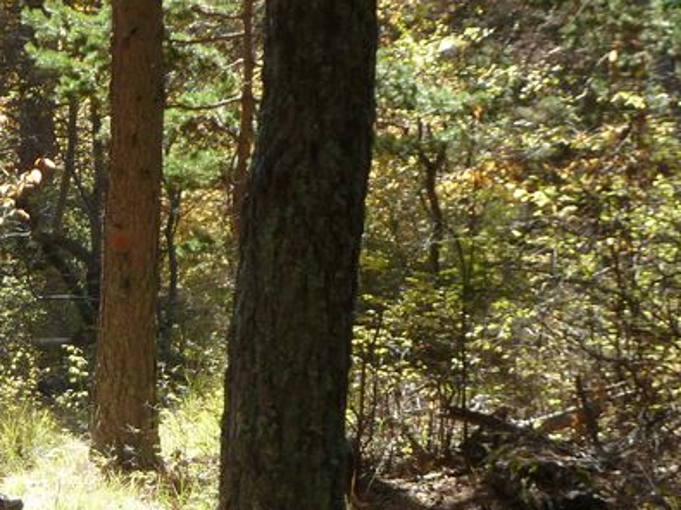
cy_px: 281
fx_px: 2871
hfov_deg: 13.4
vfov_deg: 10.2
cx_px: 19
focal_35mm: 146
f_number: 4.1
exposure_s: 1/100
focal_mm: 11.9
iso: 80
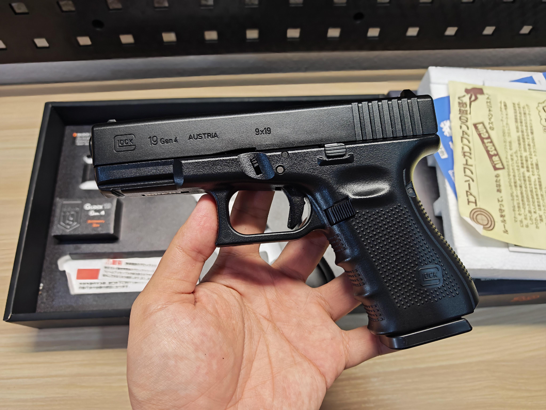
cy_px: 205
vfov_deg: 56.8
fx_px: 379
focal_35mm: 24
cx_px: 273
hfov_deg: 71.6
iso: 125
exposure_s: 1/100
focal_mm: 6.83
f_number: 2
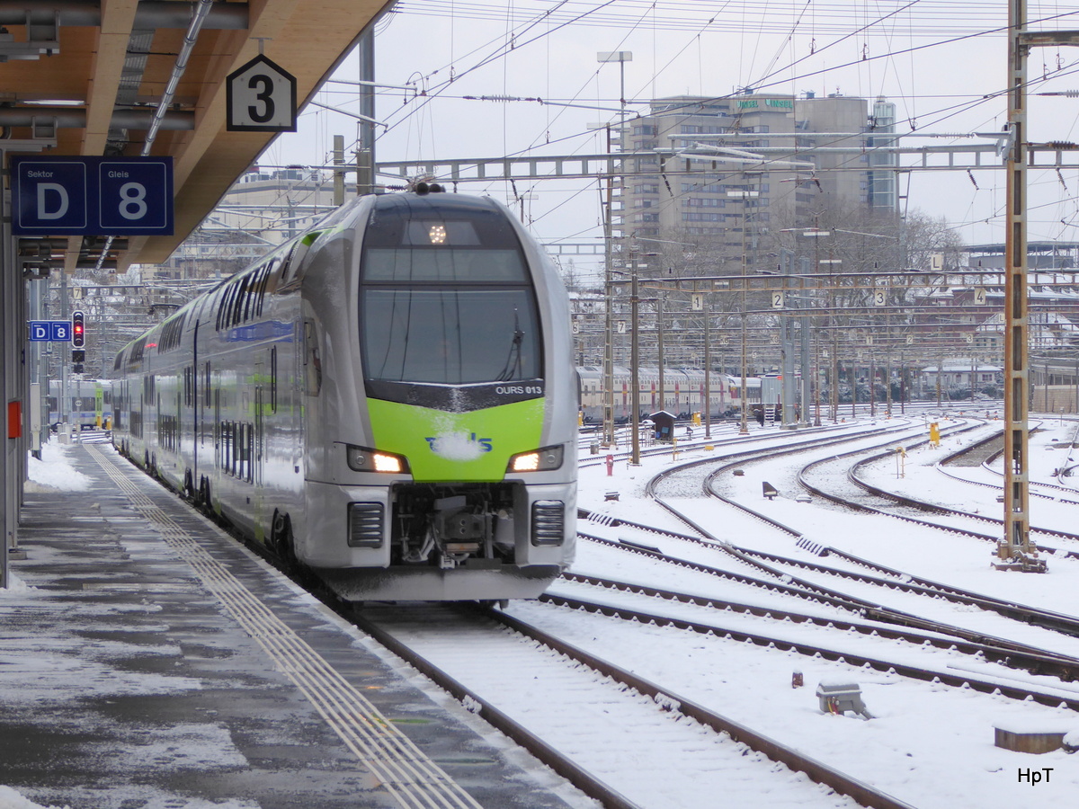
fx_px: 3647
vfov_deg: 12.7
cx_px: 540
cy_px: 404
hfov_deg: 16.8
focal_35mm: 117
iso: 100
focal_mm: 19
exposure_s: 1/60
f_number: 5.1
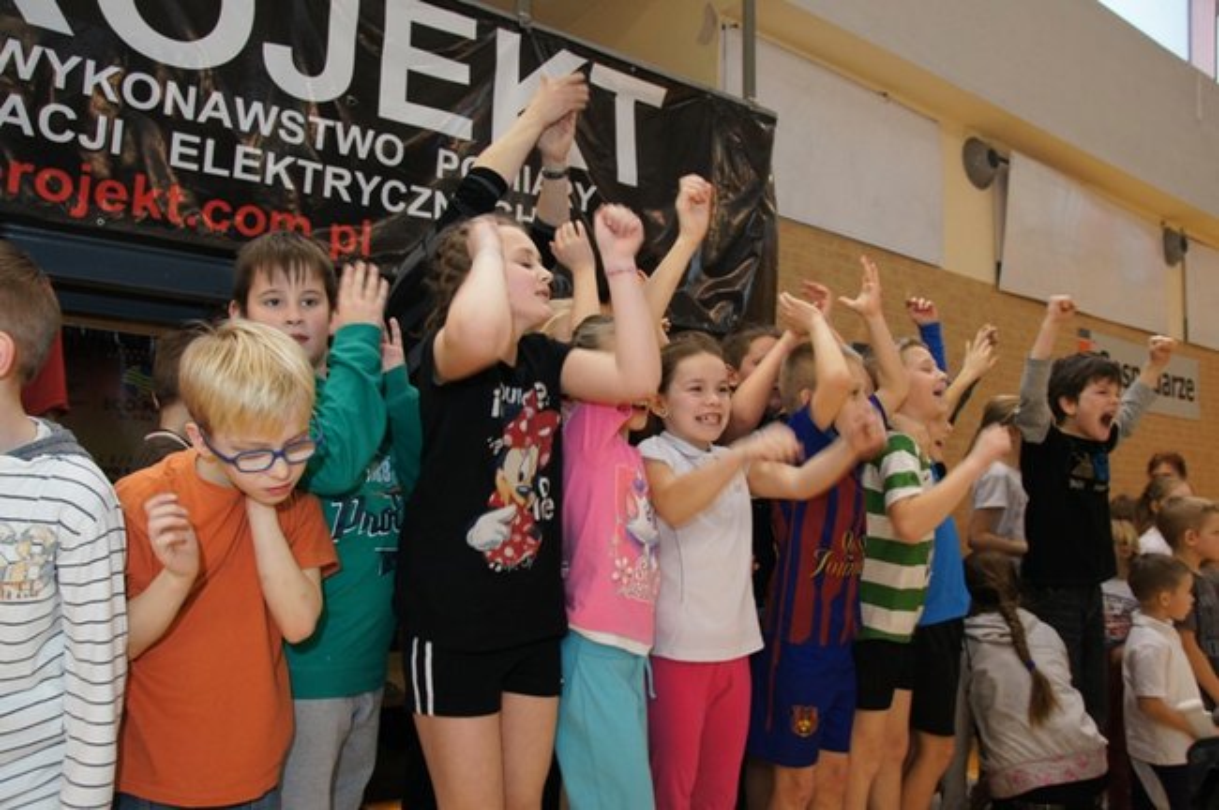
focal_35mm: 26
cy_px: 405
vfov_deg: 50.3
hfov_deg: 70.5
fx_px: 863
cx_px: 610
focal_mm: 17
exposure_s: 1/80
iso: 800
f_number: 5.6
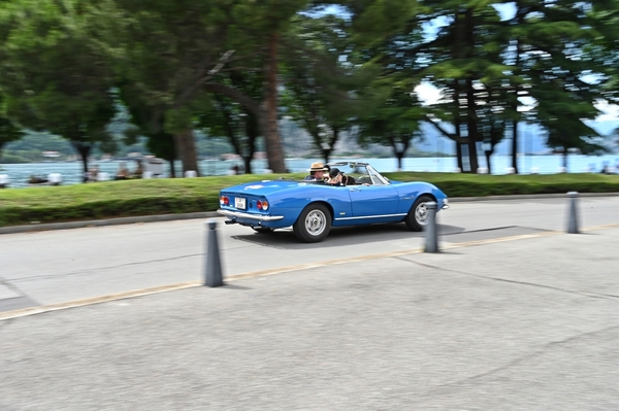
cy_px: 206
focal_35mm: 32
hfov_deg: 58.8
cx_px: 310
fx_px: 550
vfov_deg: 41.0
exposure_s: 1/80
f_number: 22
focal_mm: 32
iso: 720
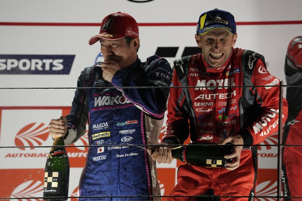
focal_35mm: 411
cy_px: 100
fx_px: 3448
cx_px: 151
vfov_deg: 3.3
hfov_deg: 5.0
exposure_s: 1/320
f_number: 6.3
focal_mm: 411
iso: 3200
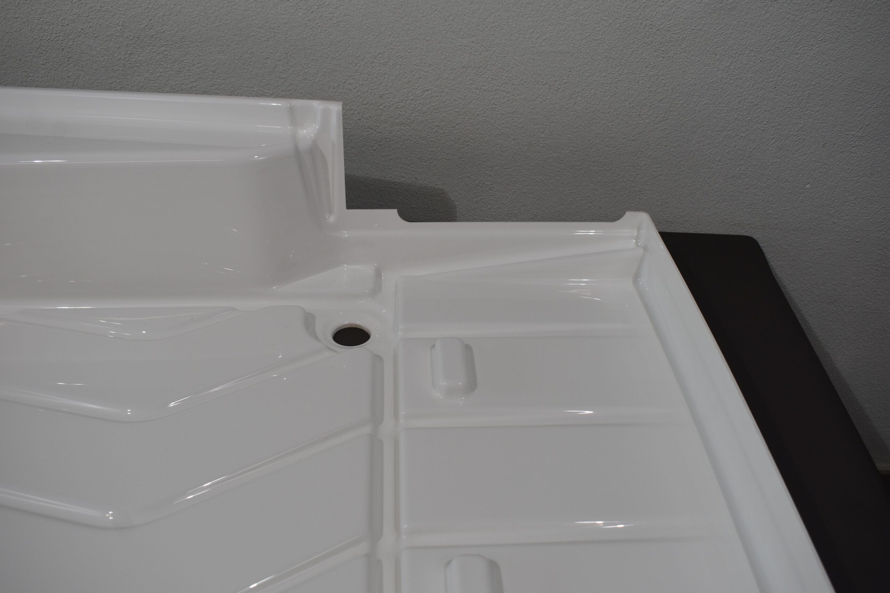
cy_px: 296
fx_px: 816
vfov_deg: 40.0
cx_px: 445
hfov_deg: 57.2
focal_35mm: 33
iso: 200
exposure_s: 1/160
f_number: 5.6
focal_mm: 22
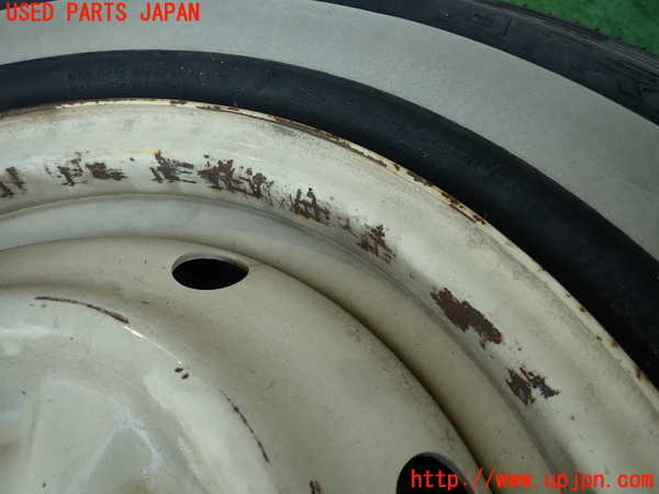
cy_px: 247
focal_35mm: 25
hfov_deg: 69.4
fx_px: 476
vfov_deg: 54.9
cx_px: 330
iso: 100
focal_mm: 4.5
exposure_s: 1/100
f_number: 2
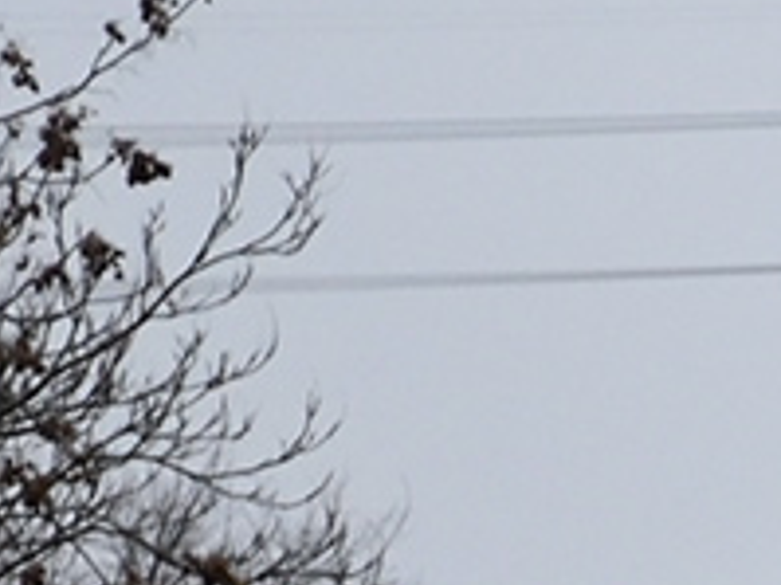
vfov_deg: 2.0
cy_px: 1649
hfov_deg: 2.7
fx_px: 16505
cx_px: 2394
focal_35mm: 732
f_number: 5
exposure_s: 1/100
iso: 800
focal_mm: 70
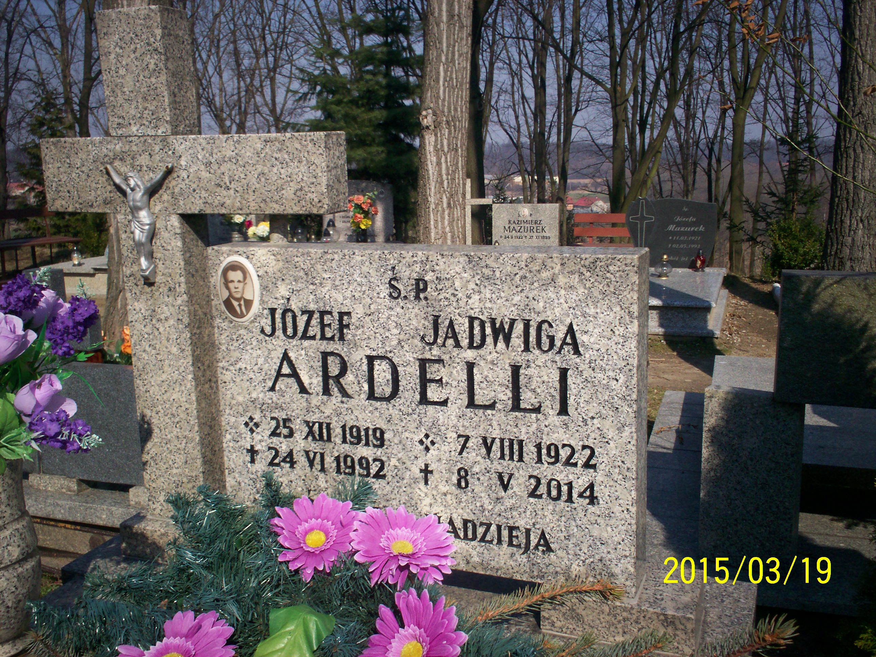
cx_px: 438
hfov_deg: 51.4
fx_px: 911
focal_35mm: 36
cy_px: 328
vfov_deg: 39.7
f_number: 4.5
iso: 100
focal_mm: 6
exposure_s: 1/794
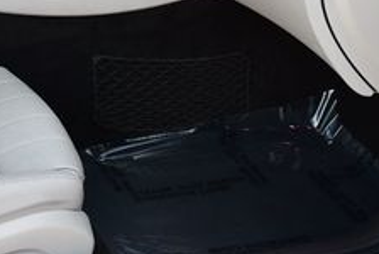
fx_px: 1086
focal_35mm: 103
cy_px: 0
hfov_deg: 18.8
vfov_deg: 13.2
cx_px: -63
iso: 400
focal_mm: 18
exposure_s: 1/250
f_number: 5
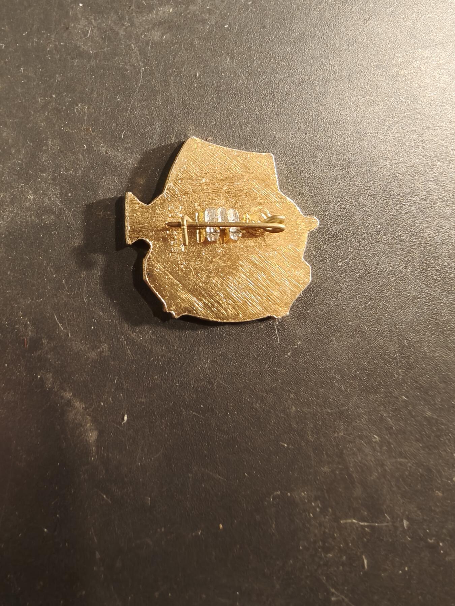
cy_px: 303
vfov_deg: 73.9
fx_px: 403
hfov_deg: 58.9
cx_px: 228
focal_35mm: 23
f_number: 2
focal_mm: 2.32
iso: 640
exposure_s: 1/50
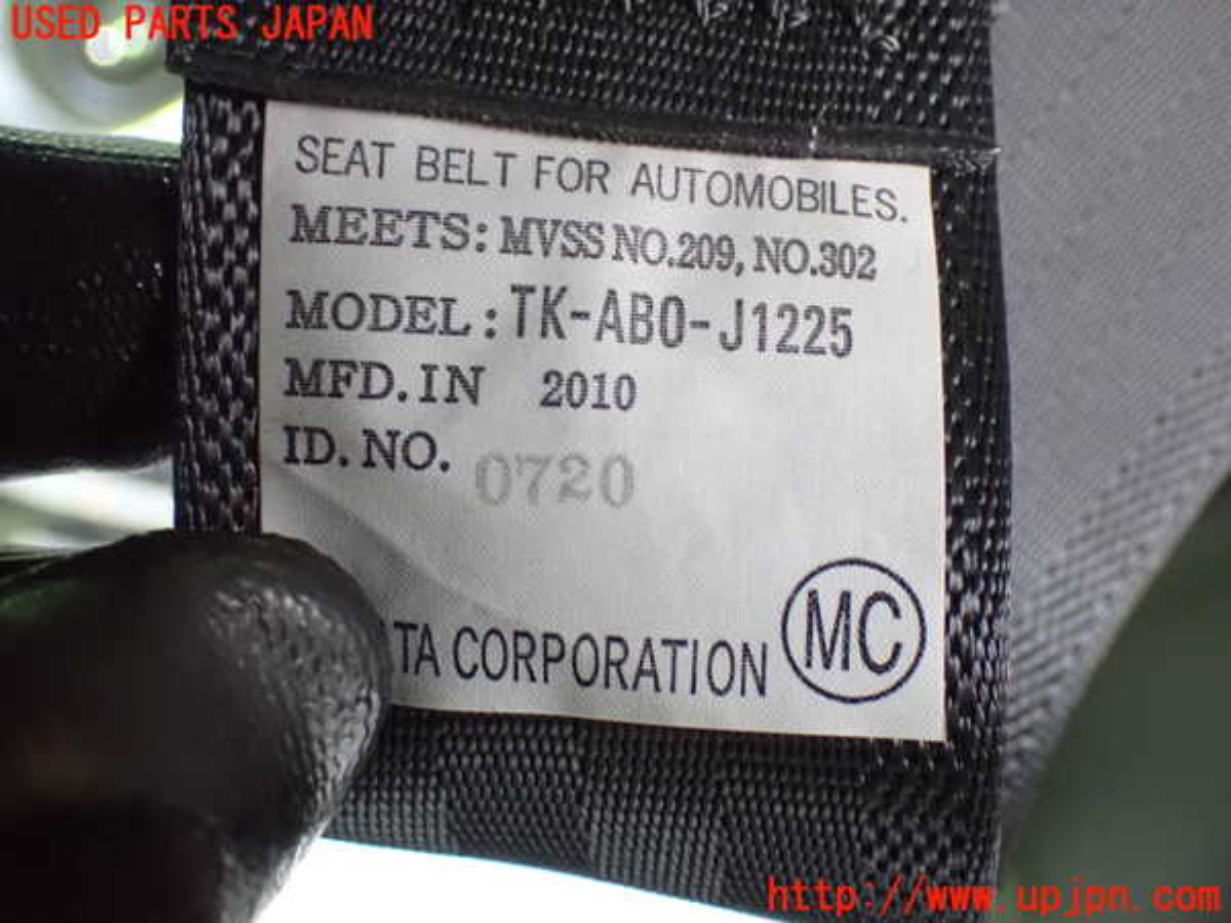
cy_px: 462
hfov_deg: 38.2
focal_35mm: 50
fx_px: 1778
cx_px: 616
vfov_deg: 29.1
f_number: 3.2
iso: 1600
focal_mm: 9.01
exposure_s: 1/20
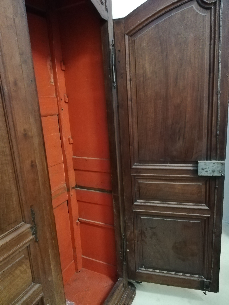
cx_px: 114
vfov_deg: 67.3
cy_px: 152
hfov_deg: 53.1
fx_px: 229
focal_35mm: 26
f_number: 2.2
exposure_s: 1/17.1
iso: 1250
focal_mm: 3.81
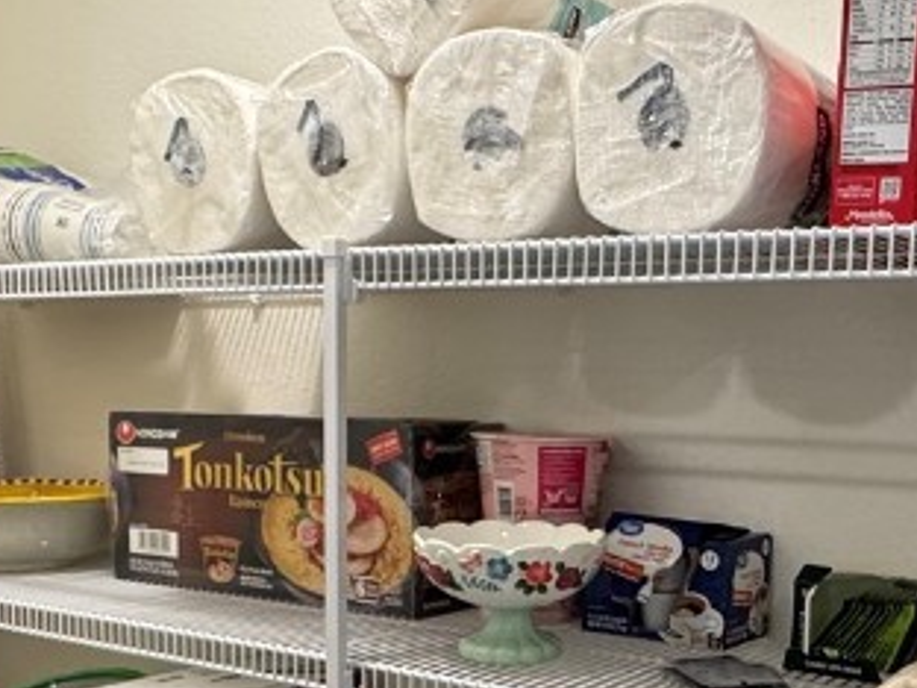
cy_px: 588
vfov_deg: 30.4
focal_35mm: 46
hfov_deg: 40.7
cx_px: 614
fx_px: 1219
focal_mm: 2.22
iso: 320
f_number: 2.2
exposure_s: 1/120
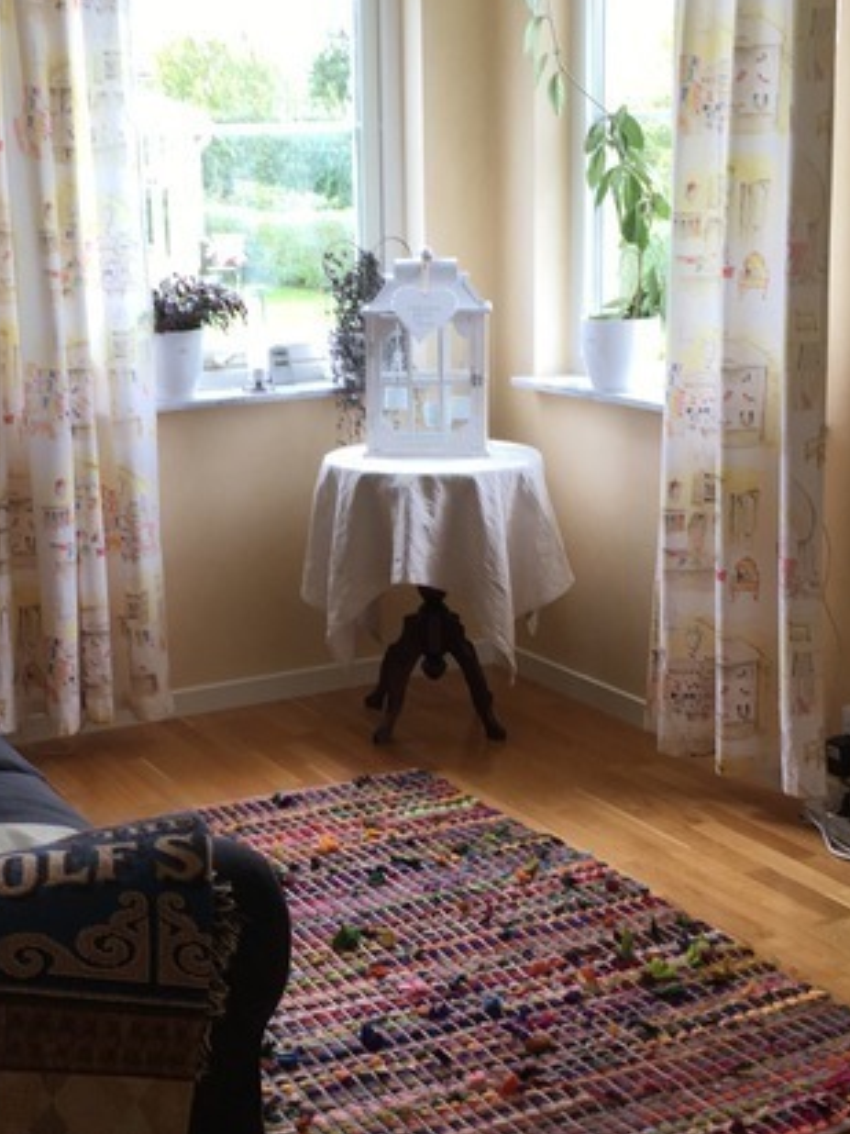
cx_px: 314
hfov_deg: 26.9
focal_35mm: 54
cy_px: 559
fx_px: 1768
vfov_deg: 35.5
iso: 25
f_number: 2.2
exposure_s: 1/50
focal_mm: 4.15
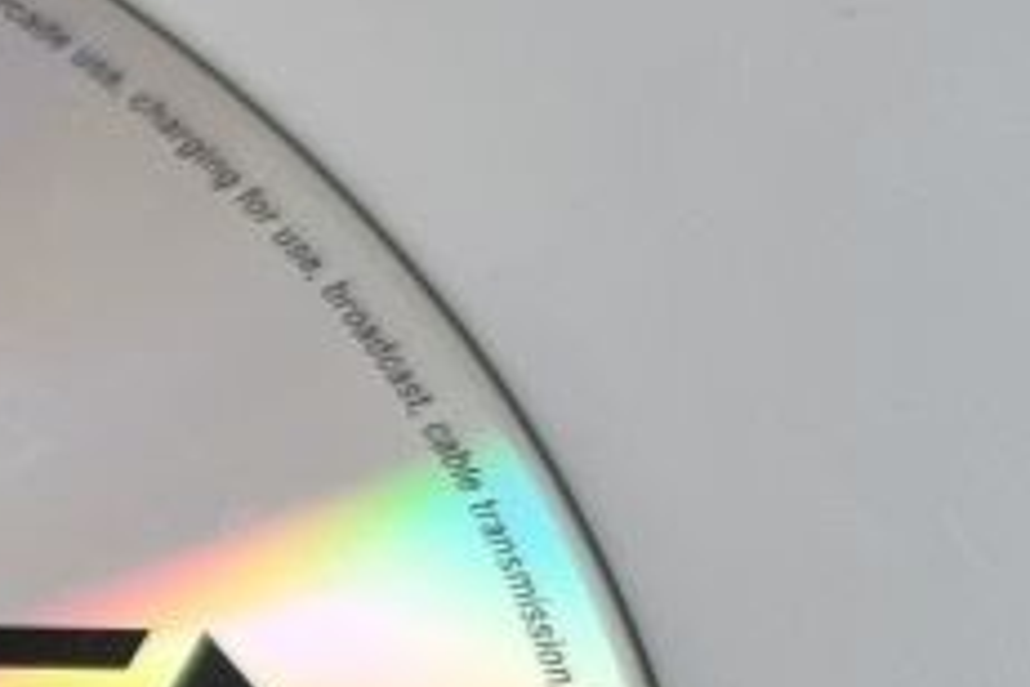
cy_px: 1097
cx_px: -981
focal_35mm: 117
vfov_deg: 11.2
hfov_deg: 14.7
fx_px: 3347
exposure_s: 1/33
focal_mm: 5.4
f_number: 1.8
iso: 640
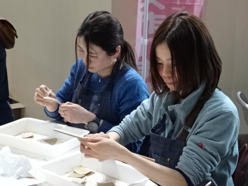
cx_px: 124
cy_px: 93
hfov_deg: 26.0
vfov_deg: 19.6
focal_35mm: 75
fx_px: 537
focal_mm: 12.87
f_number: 5
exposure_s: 1/100
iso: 1600
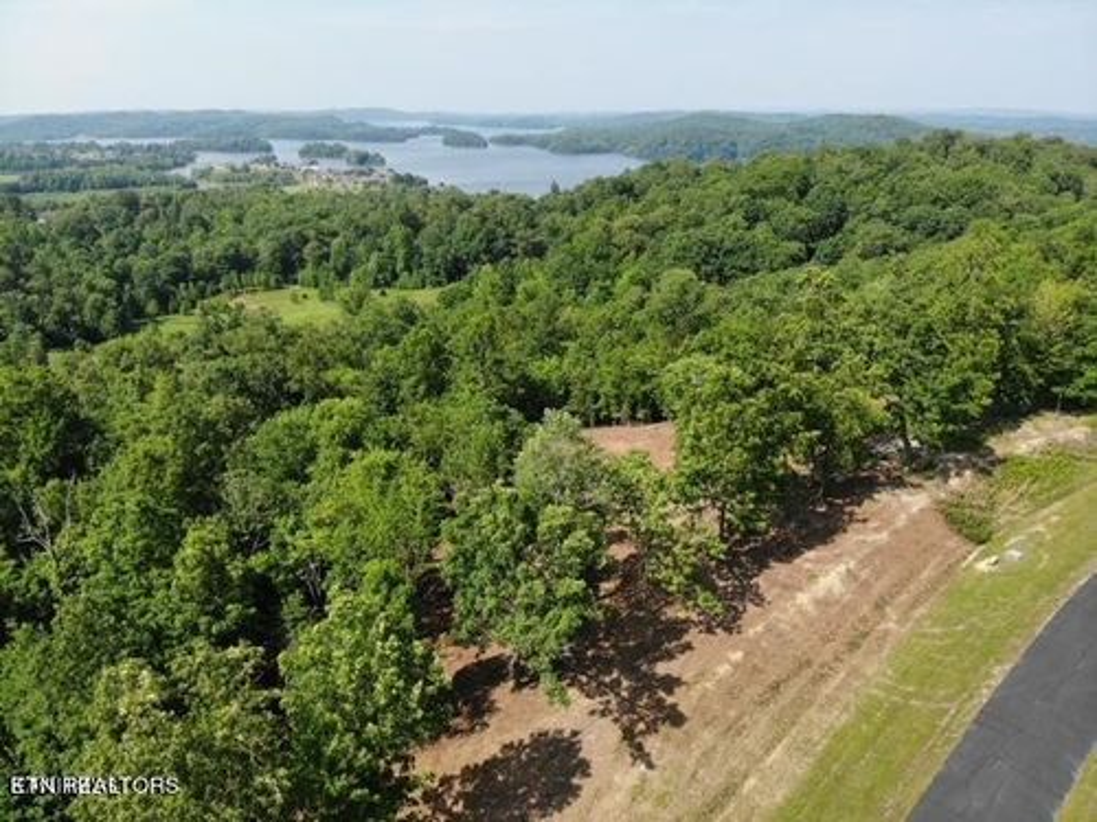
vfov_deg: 56.8
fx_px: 761
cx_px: 548
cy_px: 411
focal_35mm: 24
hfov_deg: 71.6
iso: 100
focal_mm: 4.5
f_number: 2.8
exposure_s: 1/622
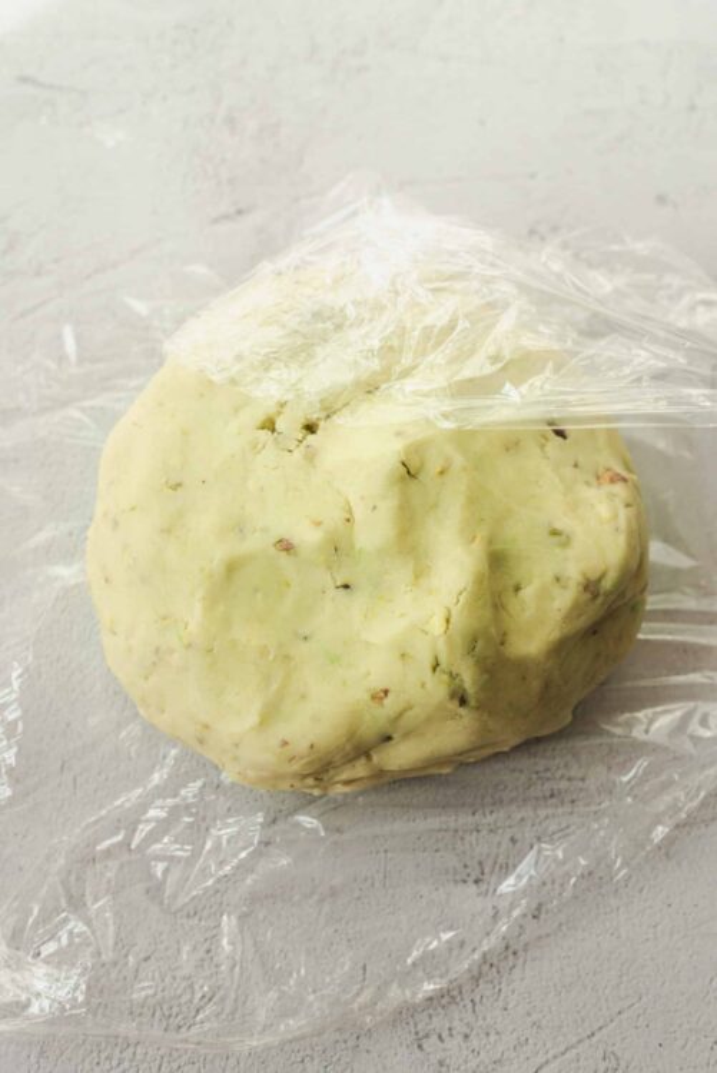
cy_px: 536
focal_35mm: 50
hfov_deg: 27.0
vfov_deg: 39.6
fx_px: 1492
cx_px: 358
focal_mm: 50
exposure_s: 1/60
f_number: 6.3
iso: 200
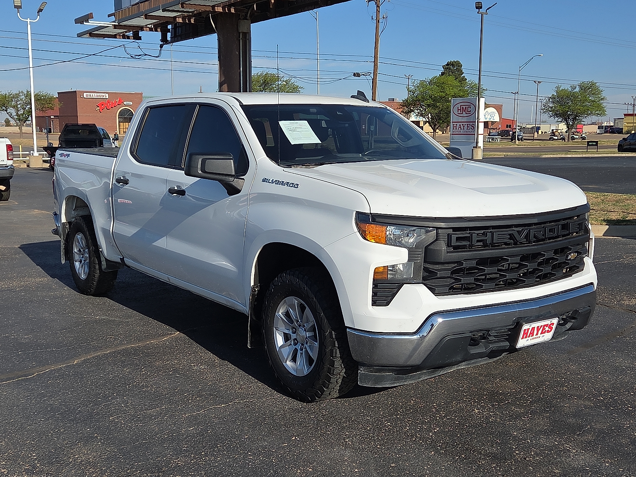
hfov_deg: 46.8
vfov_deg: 36.0
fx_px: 735
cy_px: 238
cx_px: 318
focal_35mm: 40
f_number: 1.8
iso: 77
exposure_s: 1/10000
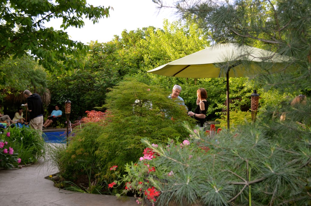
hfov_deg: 49.6
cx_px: 156
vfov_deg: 34.1
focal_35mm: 39
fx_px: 336
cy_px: 103
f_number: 4.2
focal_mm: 26
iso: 200
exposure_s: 1/200
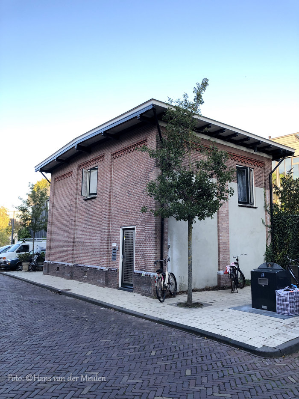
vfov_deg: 63.4
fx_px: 322
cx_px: 150
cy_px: 200
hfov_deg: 49.8
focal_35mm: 28
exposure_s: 1/232
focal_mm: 3.99
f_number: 1.8
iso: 20
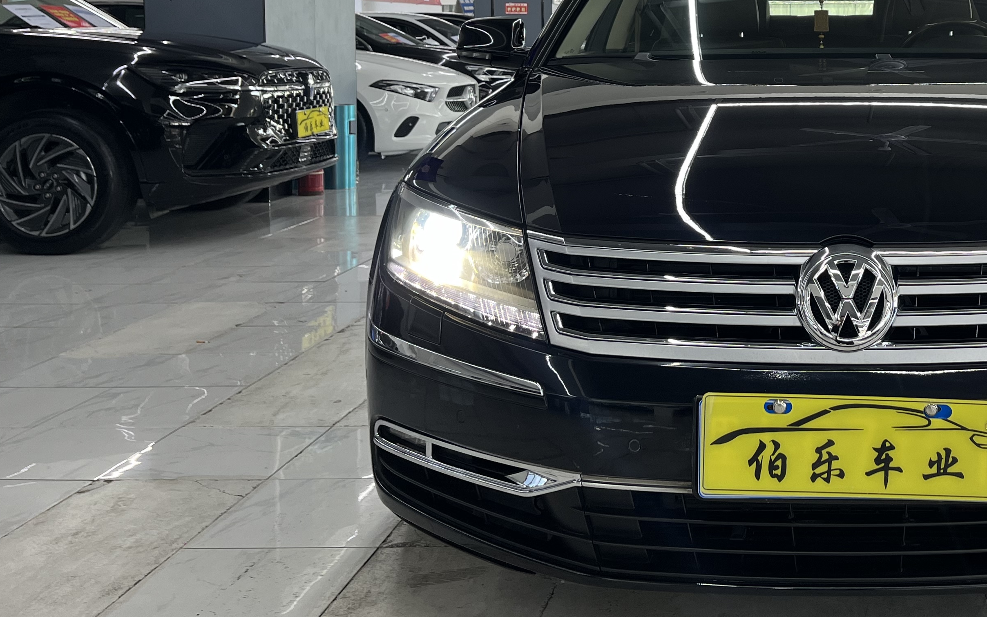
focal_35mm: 46
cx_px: 799
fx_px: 1237
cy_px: 90
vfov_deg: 27.2
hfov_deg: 41.5
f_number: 1.6
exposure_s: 1/101
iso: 64
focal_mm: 5.1
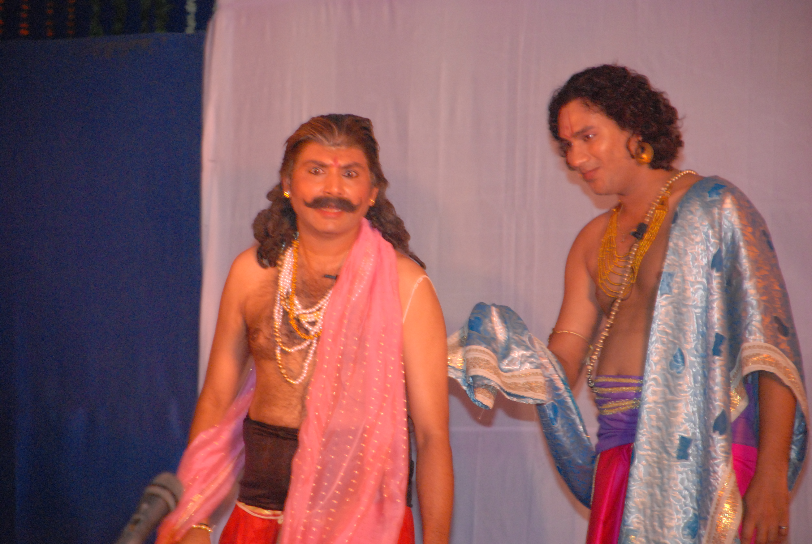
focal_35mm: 202
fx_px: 4573
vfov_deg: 6.8
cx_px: 406
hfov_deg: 10.1
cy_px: 272
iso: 1600
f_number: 5.6
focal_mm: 135
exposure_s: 1/125
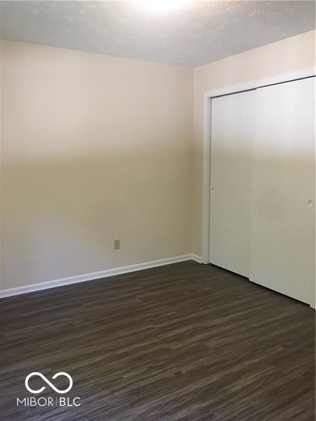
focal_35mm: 29
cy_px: 210
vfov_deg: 61.7
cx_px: 158
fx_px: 353
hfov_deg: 48.2
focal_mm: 4.15
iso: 50
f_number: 2.2
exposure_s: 1/15
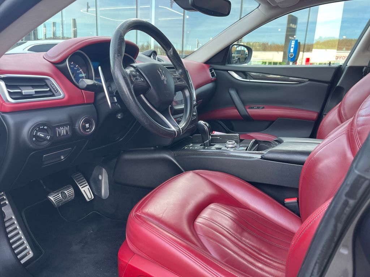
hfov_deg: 67.3
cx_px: 185
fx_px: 278
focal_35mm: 26
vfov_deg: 53.1
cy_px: 138
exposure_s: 1/121
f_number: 1.6
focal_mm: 5.1
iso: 64
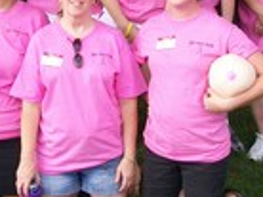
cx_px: 66
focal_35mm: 102
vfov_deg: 14.2
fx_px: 774
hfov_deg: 19.2
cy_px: -3
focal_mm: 6
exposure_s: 1/200
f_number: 2.7
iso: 64
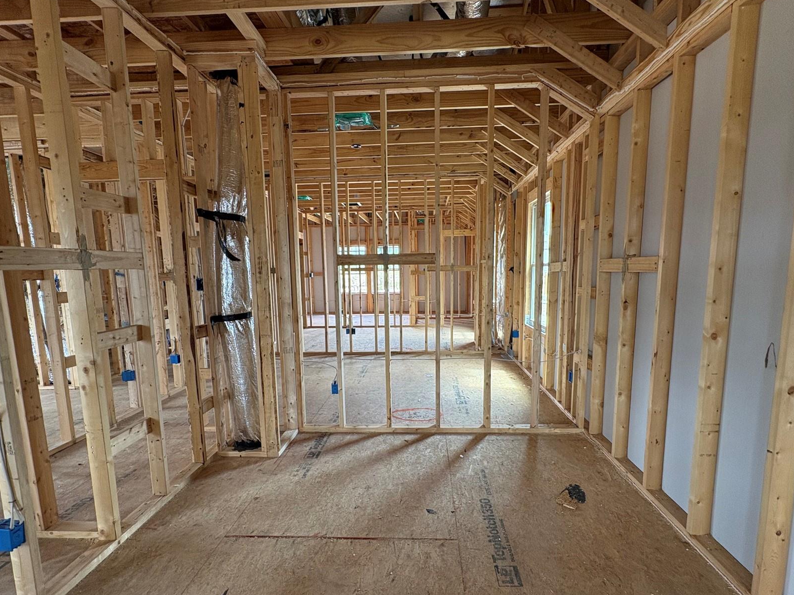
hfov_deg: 87.7
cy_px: 328
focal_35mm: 18
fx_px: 413
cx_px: 405
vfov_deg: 71.4
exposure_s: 1/99
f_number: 2.2
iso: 160
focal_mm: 2.22
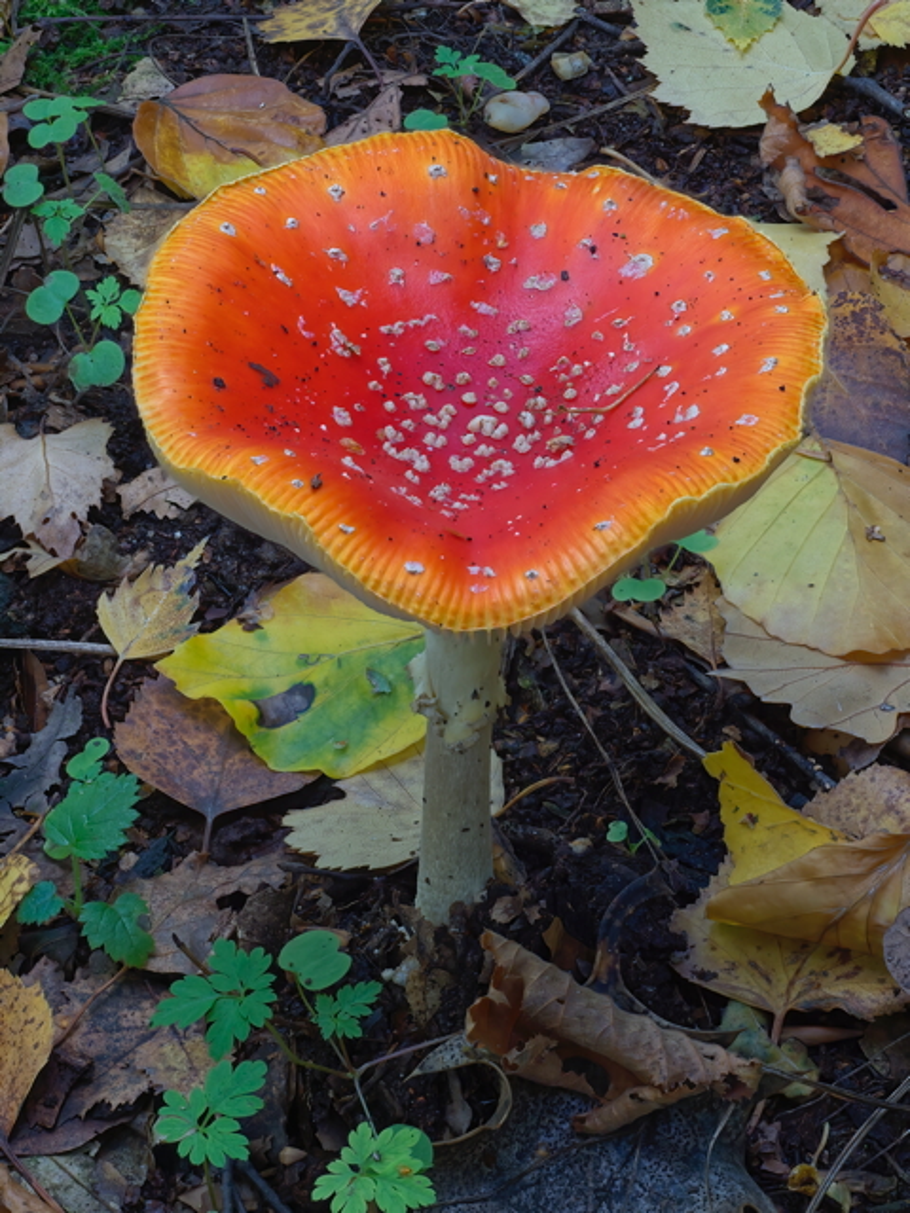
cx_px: 455
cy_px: 606
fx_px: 4206
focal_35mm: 120
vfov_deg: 16.4
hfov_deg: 12.3
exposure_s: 1/30
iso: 200
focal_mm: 60
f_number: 5.6
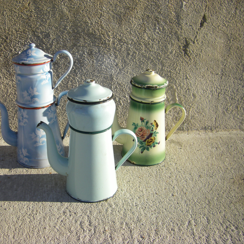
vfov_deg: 37.6
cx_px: 95
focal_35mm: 45
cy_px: 122
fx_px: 359
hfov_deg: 37.4
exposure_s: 1/125
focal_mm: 6.3
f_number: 7
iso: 64
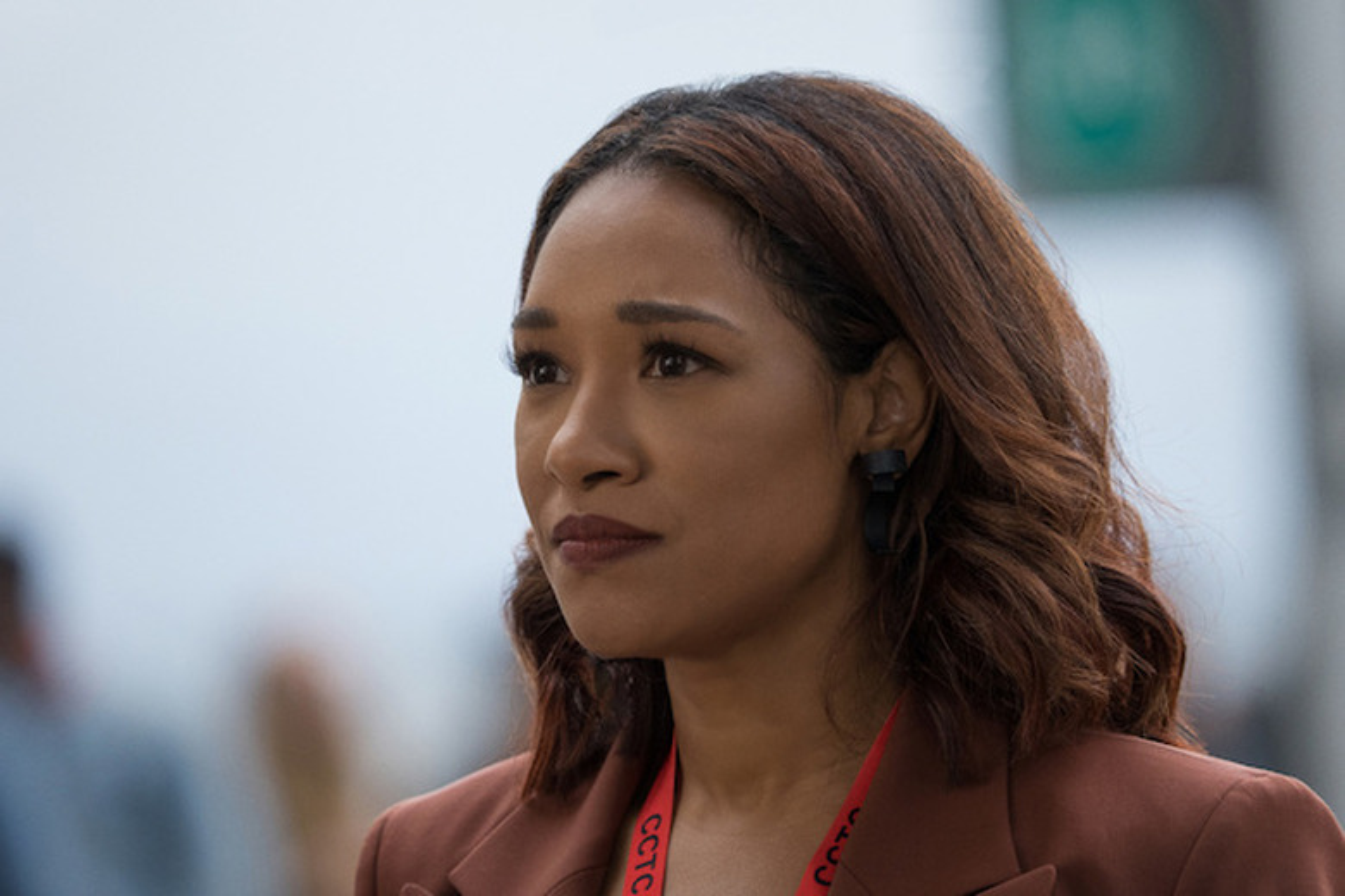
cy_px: 448
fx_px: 14495
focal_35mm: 388
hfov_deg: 5.3
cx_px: 672
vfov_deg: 3.5
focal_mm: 388
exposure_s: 1/400
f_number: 6.3
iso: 2000
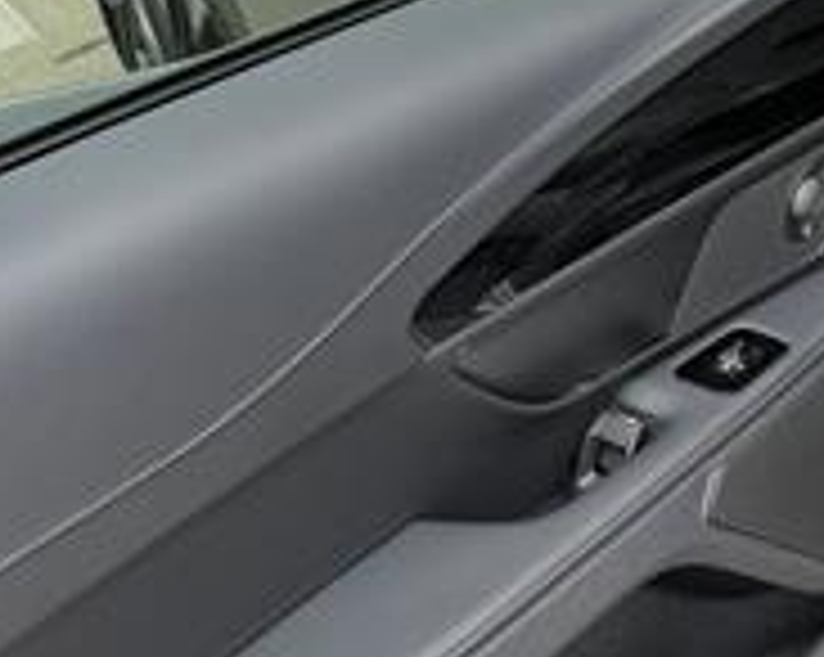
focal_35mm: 82
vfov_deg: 18.6
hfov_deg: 21.7
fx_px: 1998
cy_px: 153
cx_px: 982
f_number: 1.78
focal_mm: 6.76
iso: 100
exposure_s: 1/481
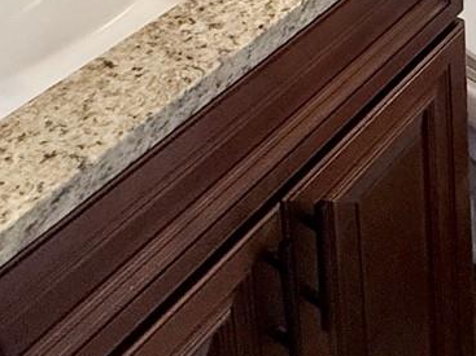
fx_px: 839
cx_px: 621
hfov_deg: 26.7
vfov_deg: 16.3
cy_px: -412
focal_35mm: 61
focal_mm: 2.22
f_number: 2.2
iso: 250
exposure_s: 1/120
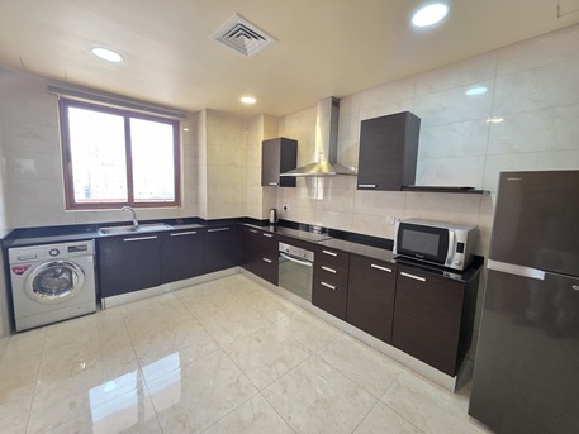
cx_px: 290
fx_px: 217
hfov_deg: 106.2
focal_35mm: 13
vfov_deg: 89.9
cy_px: 217
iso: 250
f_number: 1.9
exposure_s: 1/100
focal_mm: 2.2
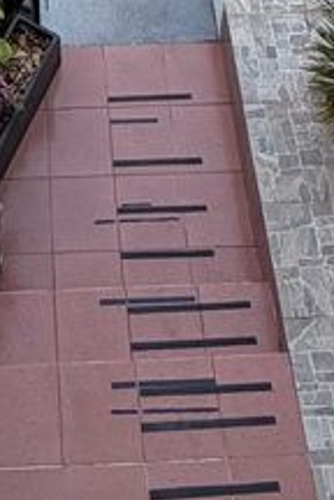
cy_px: -544
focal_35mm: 81
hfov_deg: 16.5
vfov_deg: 17.1
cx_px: 5
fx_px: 1127
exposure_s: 1/121
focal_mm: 2.22
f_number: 2.2
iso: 80
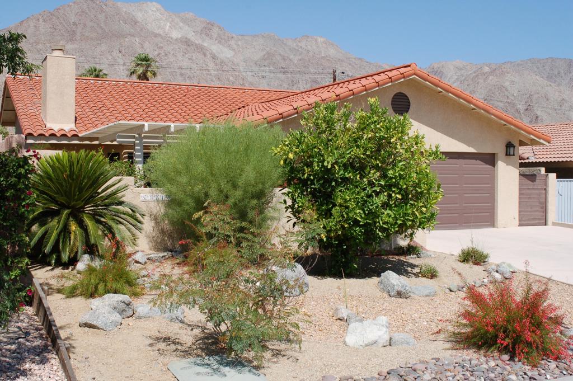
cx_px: 286
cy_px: 190
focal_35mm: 42
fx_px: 668
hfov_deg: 46.4
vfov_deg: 31.8
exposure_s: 1/400
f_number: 10
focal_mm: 28
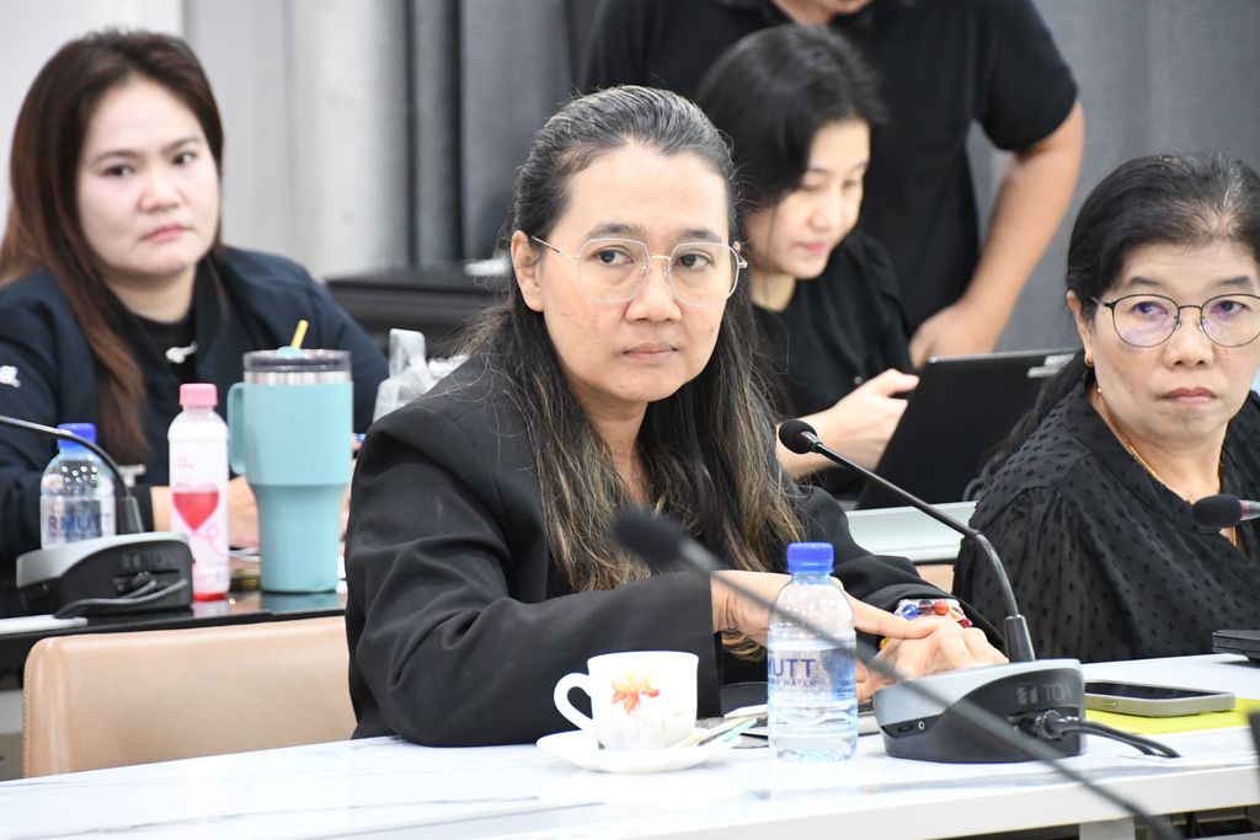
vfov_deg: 6.5
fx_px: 7351
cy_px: 420
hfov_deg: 9.8
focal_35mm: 210
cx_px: 630
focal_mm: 140
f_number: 6
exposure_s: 1/50
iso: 5000
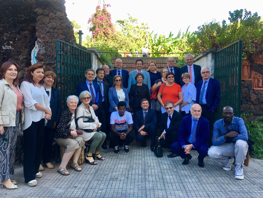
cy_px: 99
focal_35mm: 29
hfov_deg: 61.7
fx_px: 220
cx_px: 132
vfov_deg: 48.2
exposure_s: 1/203
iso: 25
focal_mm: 4.15
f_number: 2.2
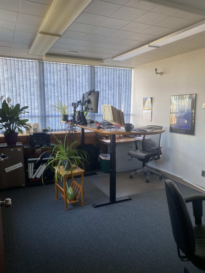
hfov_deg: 53.1
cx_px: 102
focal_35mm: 26
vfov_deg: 67.3
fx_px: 205
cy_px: 136
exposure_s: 1/60
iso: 64
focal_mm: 4.25
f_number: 1.8
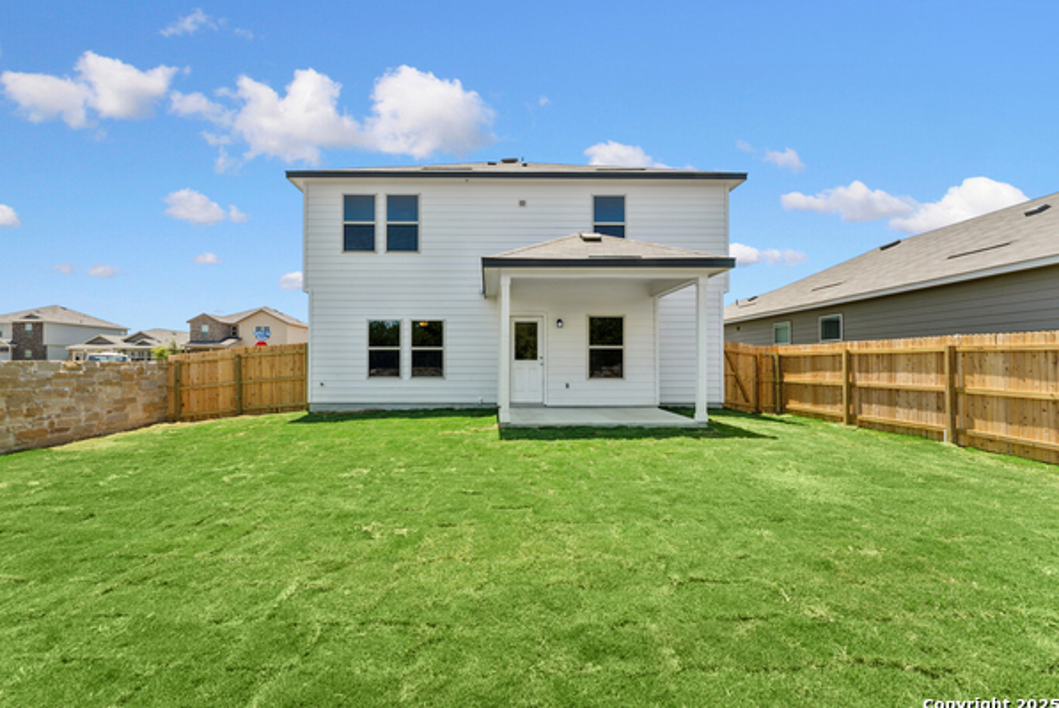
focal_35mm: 15
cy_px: 358
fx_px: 442
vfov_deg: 77.4
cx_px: 497
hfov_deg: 100.2
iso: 100
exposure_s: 1/80
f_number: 14
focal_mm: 14
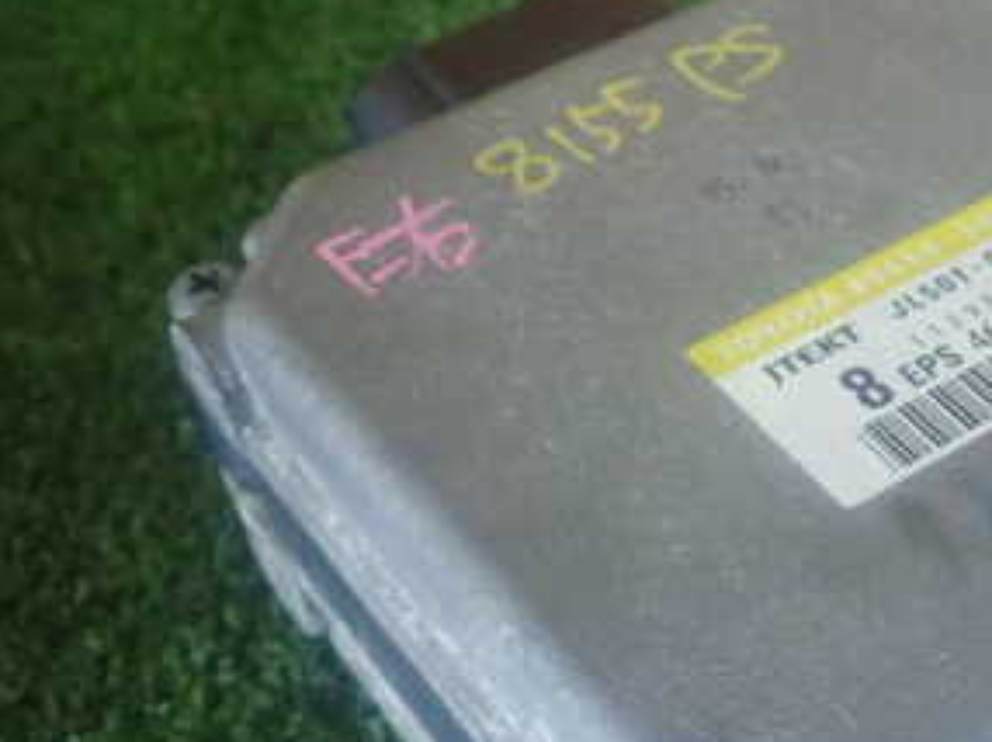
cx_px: 871
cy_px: 596
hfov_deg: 29.6
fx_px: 1804
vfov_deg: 22.9
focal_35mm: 63
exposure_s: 1/30
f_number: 2.3
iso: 800
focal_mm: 5.5
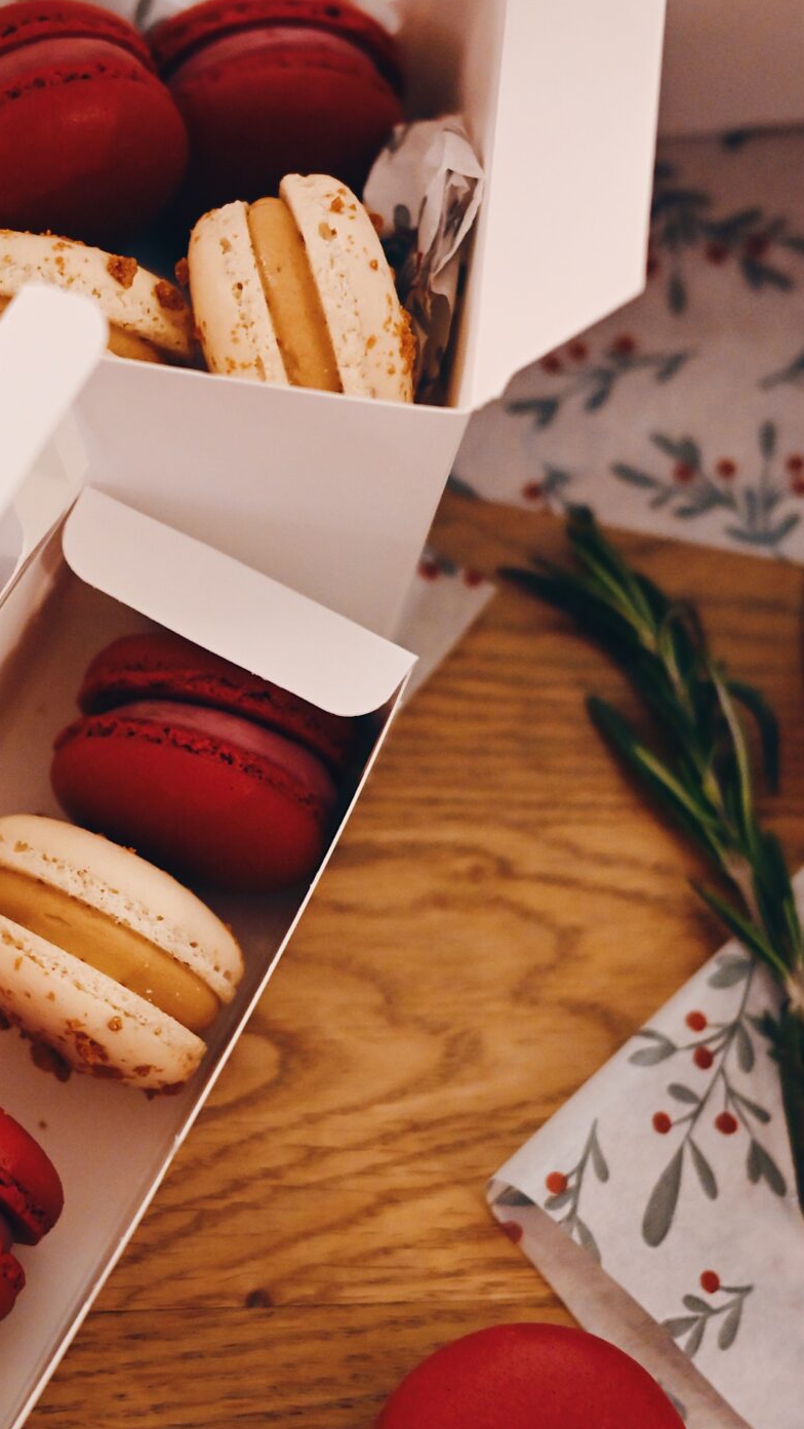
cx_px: -58
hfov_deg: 15.3
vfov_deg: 27.5
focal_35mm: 77
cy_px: 799
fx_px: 2917
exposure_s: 1/125
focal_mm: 40
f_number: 2.8
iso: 2500
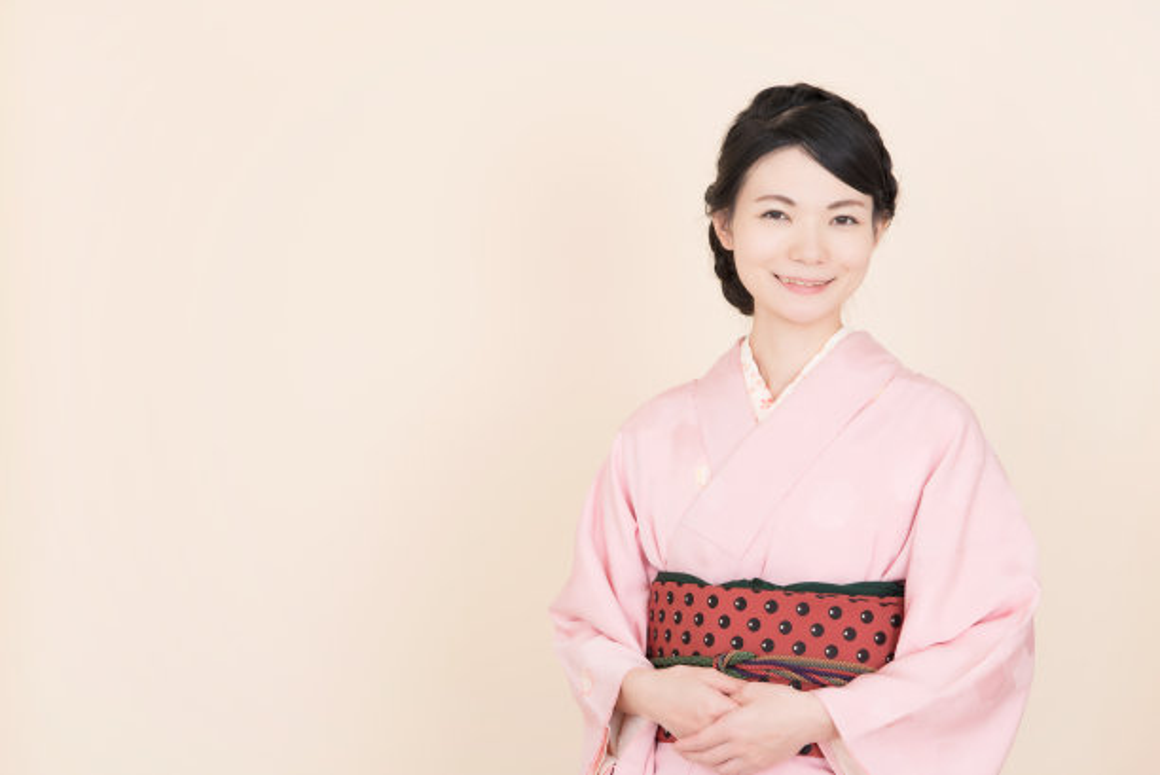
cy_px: 388
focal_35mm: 75
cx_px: 580
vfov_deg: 18.2
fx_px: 2418
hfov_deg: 27.0
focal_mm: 75
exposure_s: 1/125
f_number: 9
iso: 100
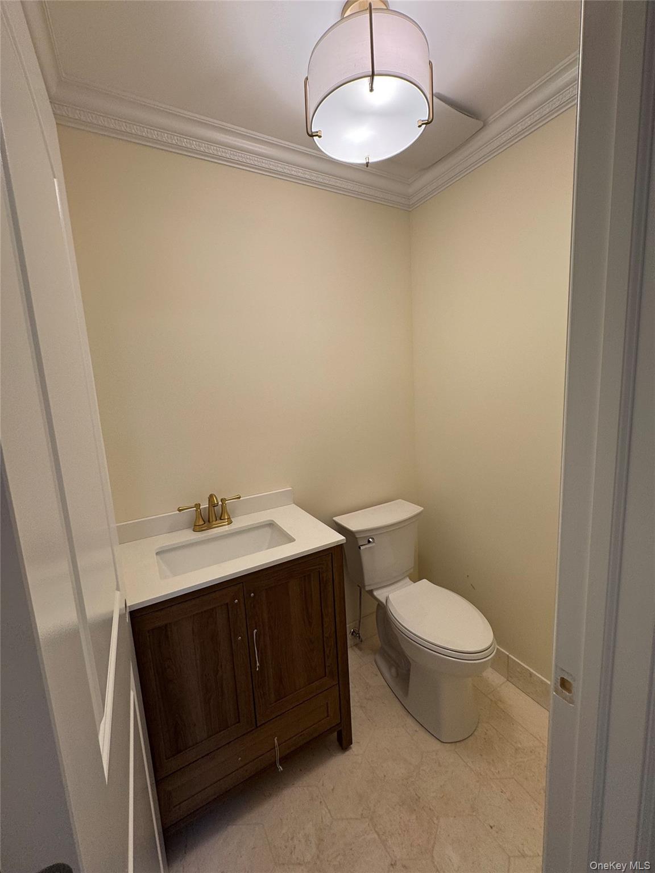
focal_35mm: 14
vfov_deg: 102.1
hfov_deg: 85.7
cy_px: 436
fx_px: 353
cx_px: 328
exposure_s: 1/120
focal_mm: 2.22
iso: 100
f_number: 2.2
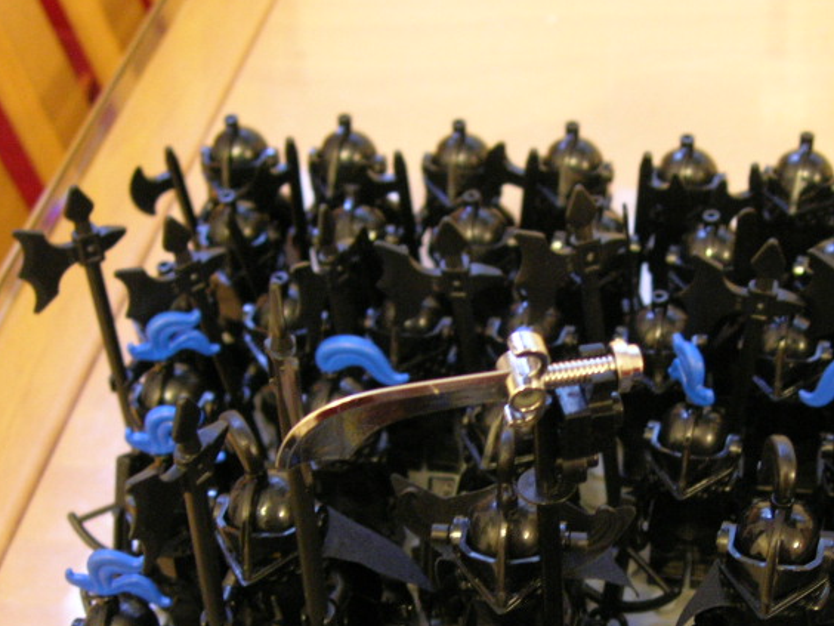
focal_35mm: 69
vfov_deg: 21.1
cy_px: 481
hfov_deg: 27.9
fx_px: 1662
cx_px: 599
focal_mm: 7.8
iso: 160
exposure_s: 1/4
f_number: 2.8
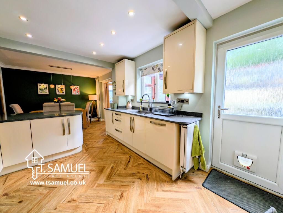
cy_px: 106
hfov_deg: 110.5
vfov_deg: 94.6
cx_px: 142
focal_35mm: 12
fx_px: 98
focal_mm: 2.23
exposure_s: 1/109
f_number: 1.95
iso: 37
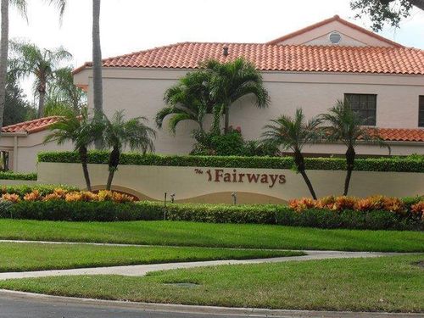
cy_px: 159
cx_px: 212
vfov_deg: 18.4
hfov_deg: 24.4
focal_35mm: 80
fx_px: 980
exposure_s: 1/350
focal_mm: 14.1
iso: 100
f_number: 4.4
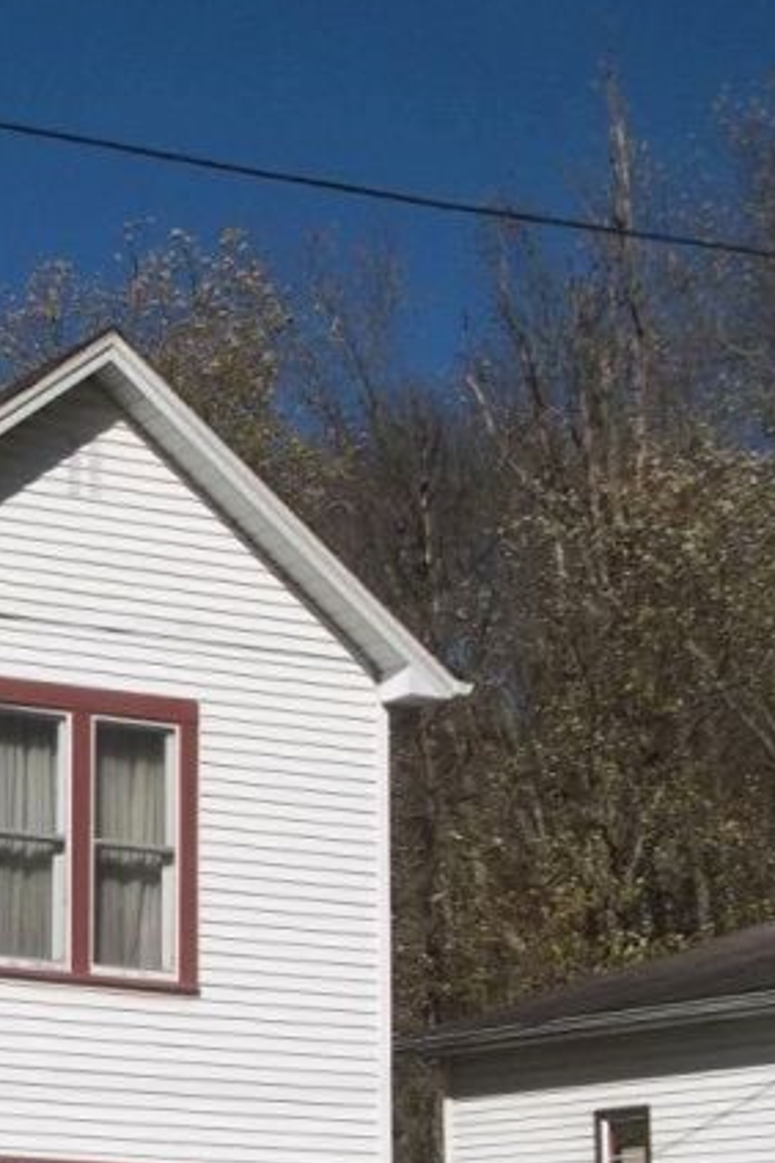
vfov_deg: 23.9
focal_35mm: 83
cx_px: -536
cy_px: 1020
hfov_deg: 14.8
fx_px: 2680
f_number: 8
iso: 80
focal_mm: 5.9
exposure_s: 1/500
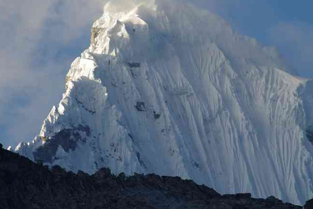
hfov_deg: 3.9
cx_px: 172
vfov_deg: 2.6
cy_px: 64
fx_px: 4589
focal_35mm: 528
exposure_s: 1/250
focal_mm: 230
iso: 400
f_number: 8
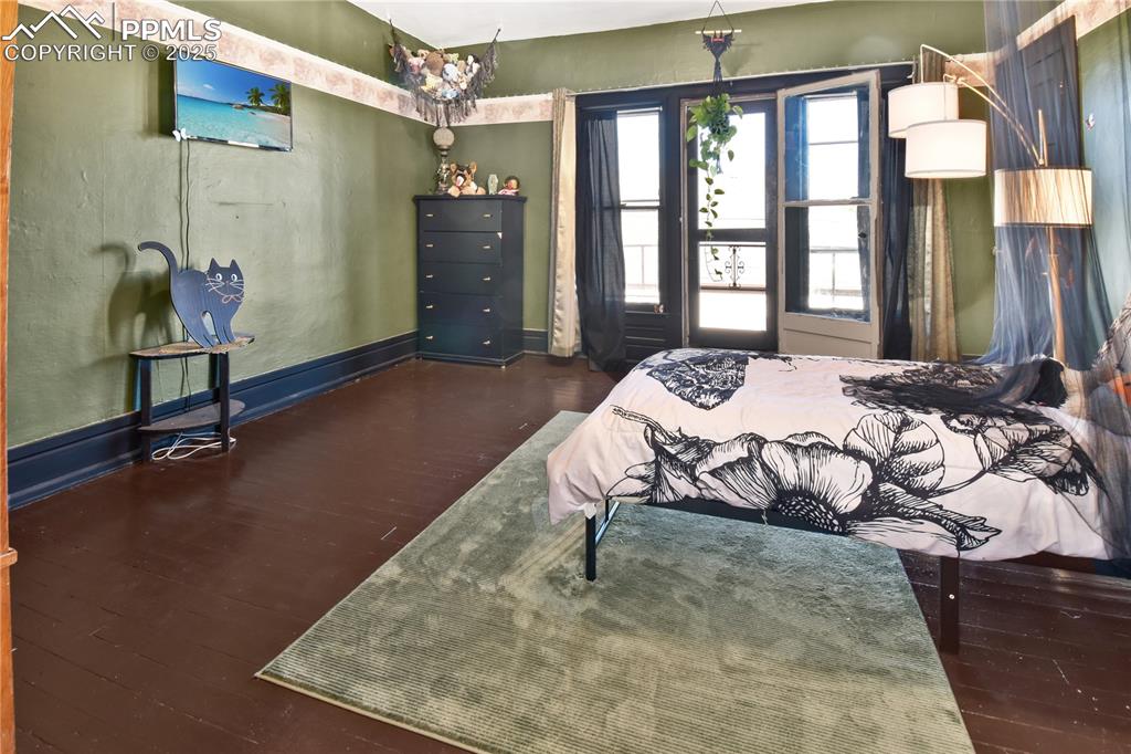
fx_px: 471
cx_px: 566
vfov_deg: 77.3
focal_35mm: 15
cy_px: 377
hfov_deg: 100.4
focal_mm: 10
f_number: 8
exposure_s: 1/2
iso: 320
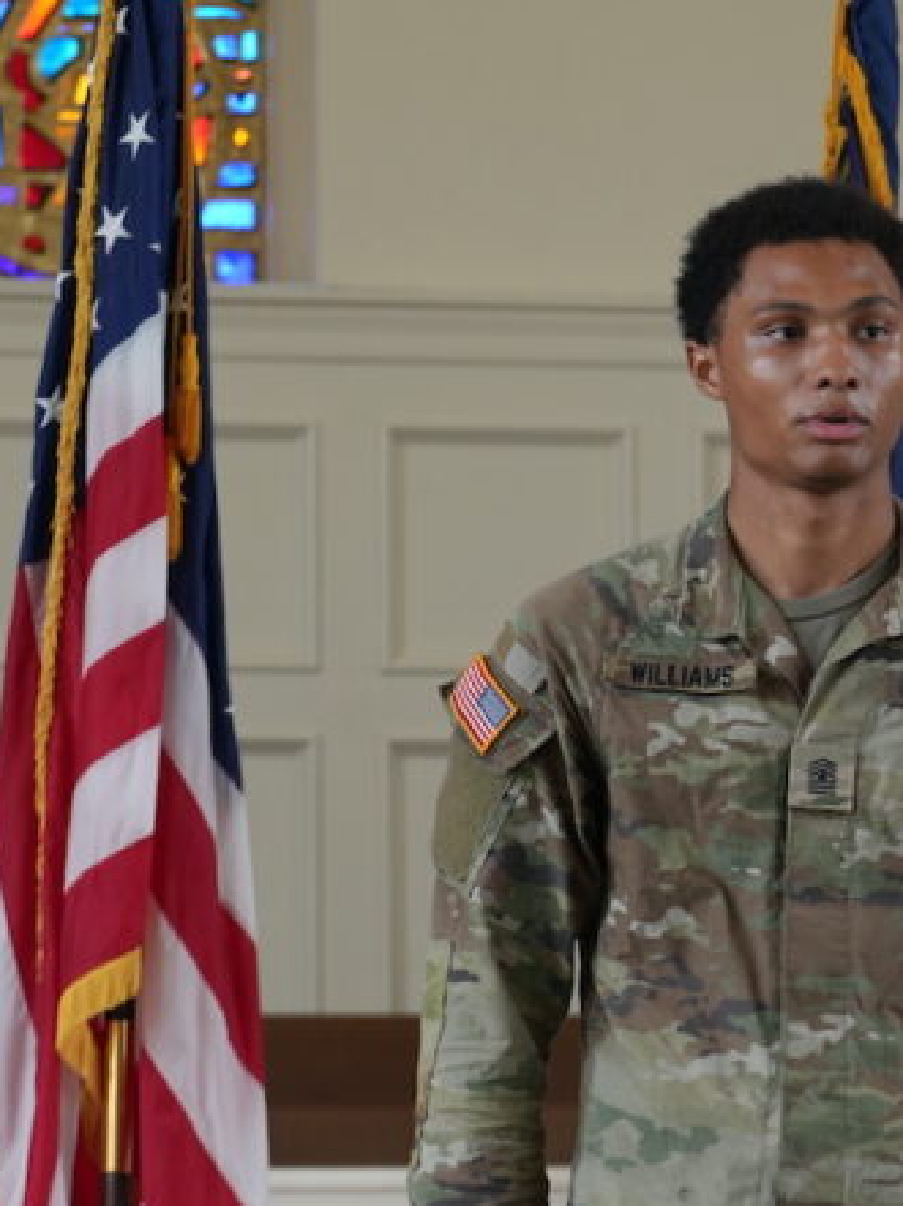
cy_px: 472
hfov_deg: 9.5
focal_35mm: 156
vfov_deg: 12.7
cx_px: 702
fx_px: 5431
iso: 1000
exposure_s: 1/60
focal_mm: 70
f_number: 4.5
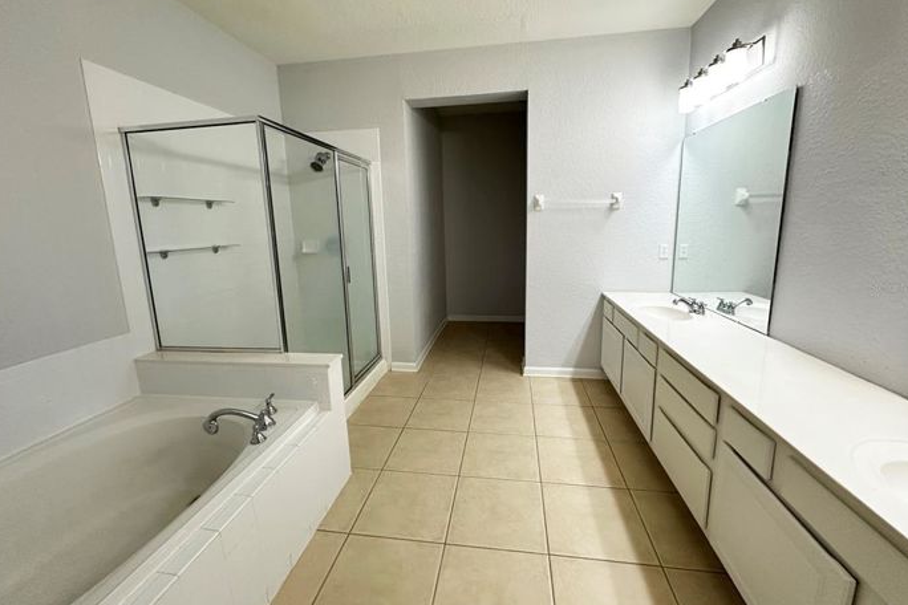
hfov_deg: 100.4
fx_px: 378
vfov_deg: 77.3
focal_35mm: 15
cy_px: 287
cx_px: 456
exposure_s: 1/120
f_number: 2.2
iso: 200
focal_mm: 2.22
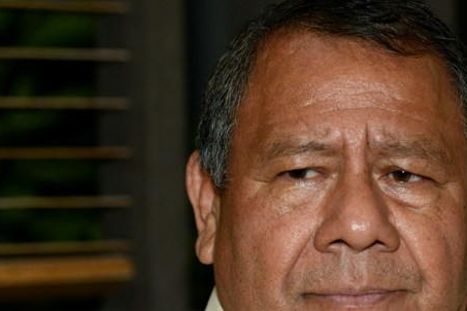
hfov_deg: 10.0
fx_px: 2659
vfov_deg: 6.7
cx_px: 373
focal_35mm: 205
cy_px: 225
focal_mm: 116
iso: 800
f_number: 4
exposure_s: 1/125
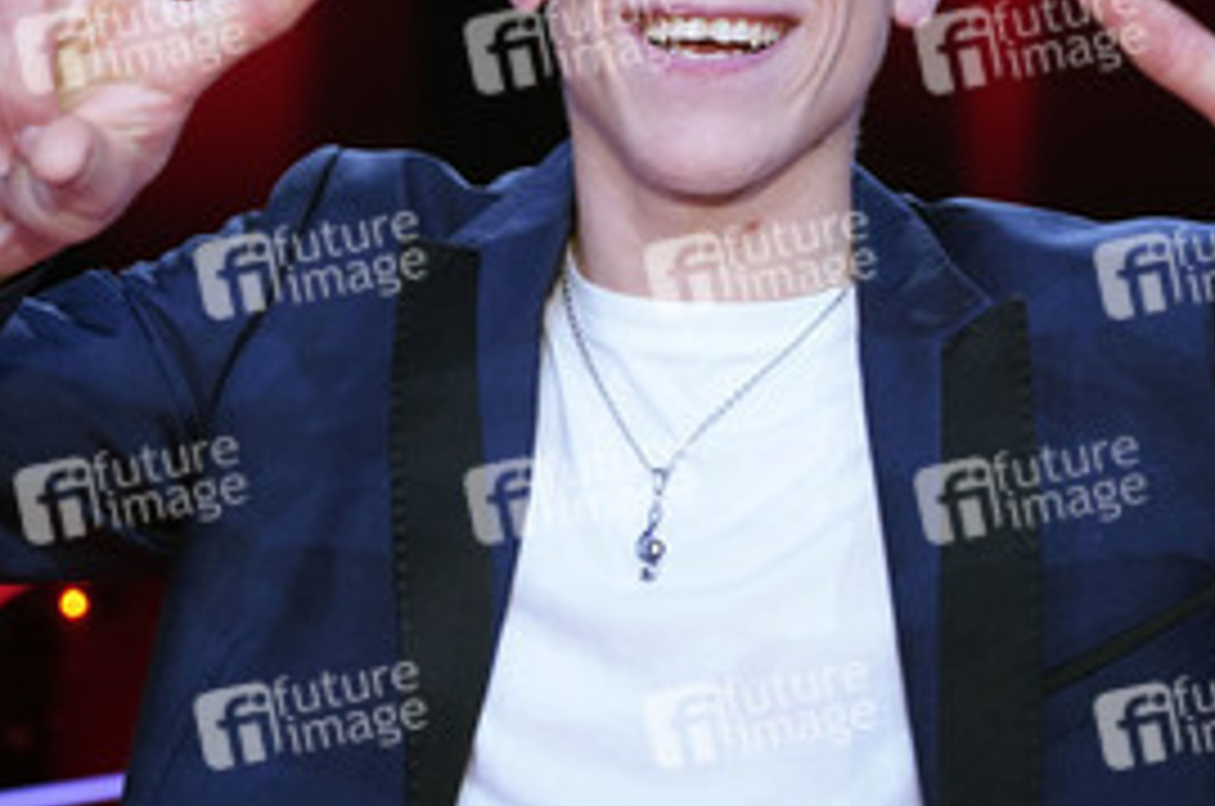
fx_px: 2763
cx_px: 641
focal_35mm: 82
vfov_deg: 16.5
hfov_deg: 24.8
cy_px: 153
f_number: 4.5
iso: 1600
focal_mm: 49
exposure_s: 1/100
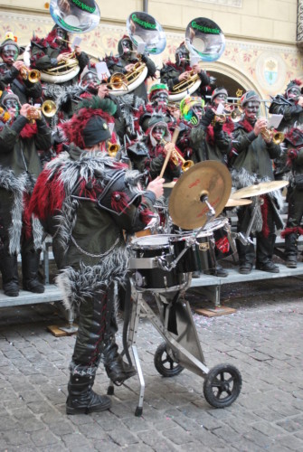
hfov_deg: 28.2
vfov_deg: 41.1
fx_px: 604
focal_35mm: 48
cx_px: 152
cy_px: 226
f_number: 4.8
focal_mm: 32
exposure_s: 1/60
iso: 200
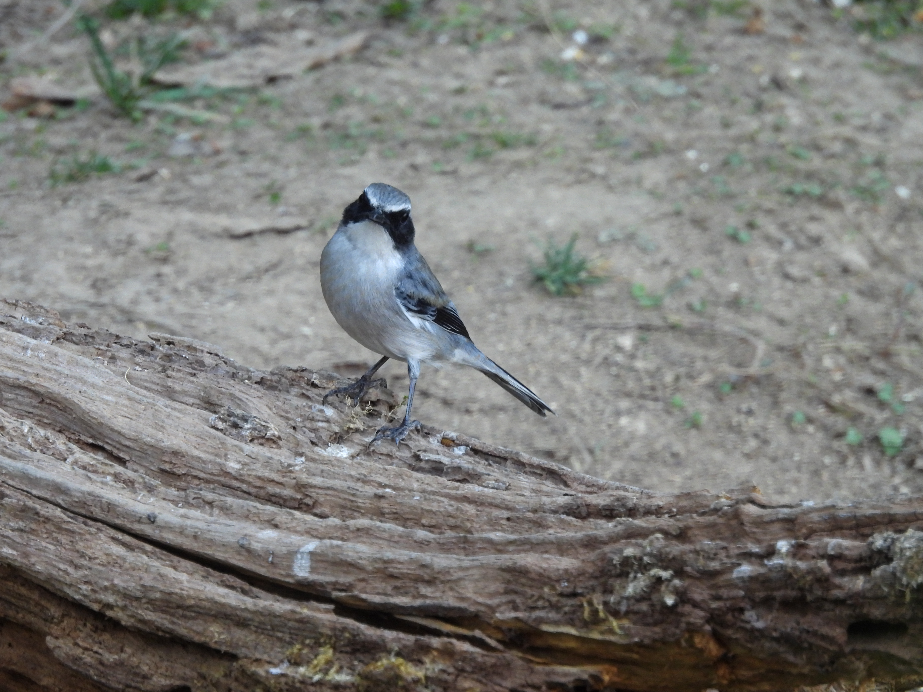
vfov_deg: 1.6
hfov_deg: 2.1
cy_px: 346
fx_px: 25331
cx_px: 462
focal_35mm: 950
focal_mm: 170
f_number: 5.6
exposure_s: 1/100
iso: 400
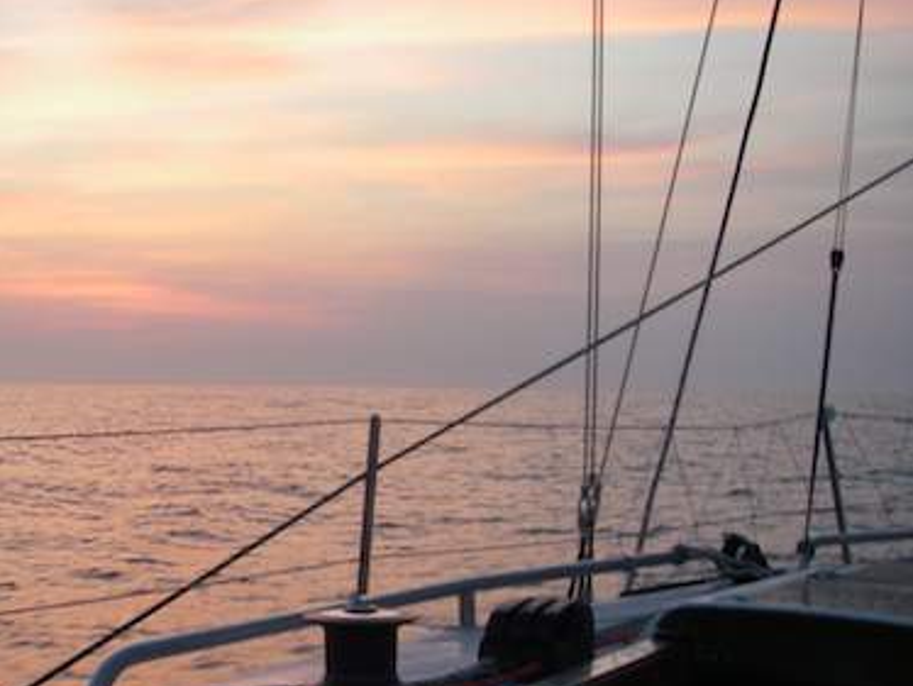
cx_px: 229
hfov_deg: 29.3
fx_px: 1715
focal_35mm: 65
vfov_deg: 22.5
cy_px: 447
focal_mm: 6.3
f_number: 3.3
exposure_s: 1/40
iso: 200
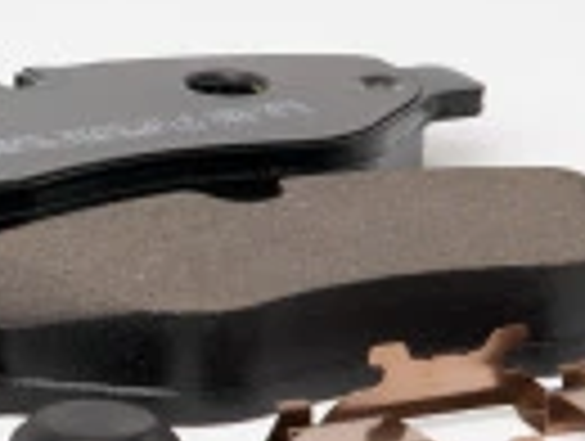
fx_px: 6755
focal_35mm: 399
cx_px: 18
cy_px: 148
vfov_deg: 3.7
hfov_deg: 5.0
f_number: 11
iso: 100
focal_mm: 60
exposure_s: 1/200
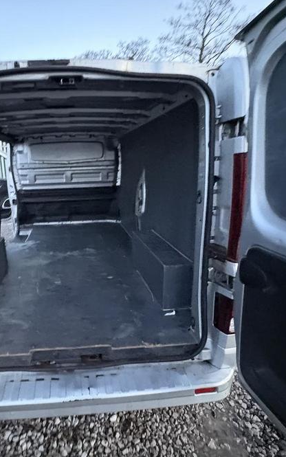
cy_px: 227
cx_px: 83
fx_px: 249
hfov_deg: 57.6
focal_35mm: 20
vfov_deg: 85.0
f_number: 2.2
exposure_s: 1/30
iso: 1600
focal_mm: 2.22
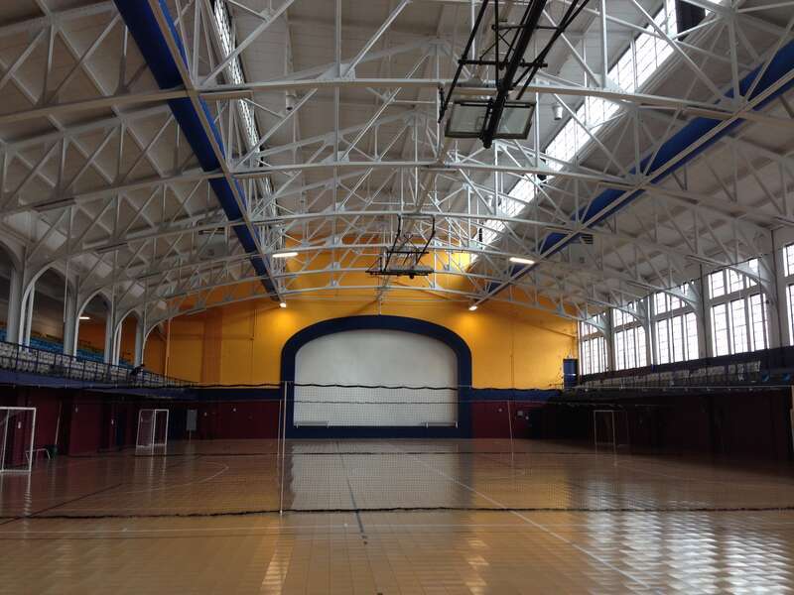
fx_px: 757
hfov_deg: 55.4
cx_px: 397
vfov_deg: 42.9
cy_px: 298
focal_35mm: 33
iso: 50
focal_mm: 4.12
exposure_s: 1/40
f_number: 2.4
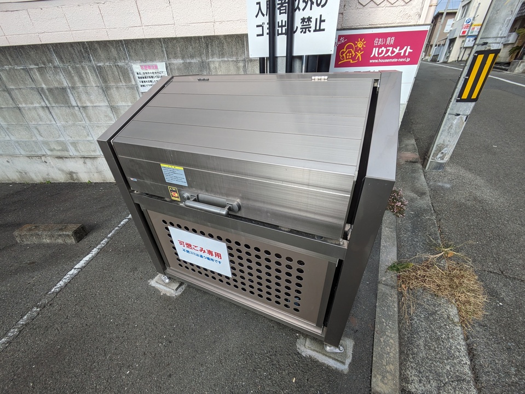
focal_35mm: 14
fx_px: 212
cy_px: 197
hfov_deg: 102.0
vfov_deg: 85.7
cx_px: 262
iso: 47
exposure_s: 1/297
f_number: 2.2
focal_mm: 1.83
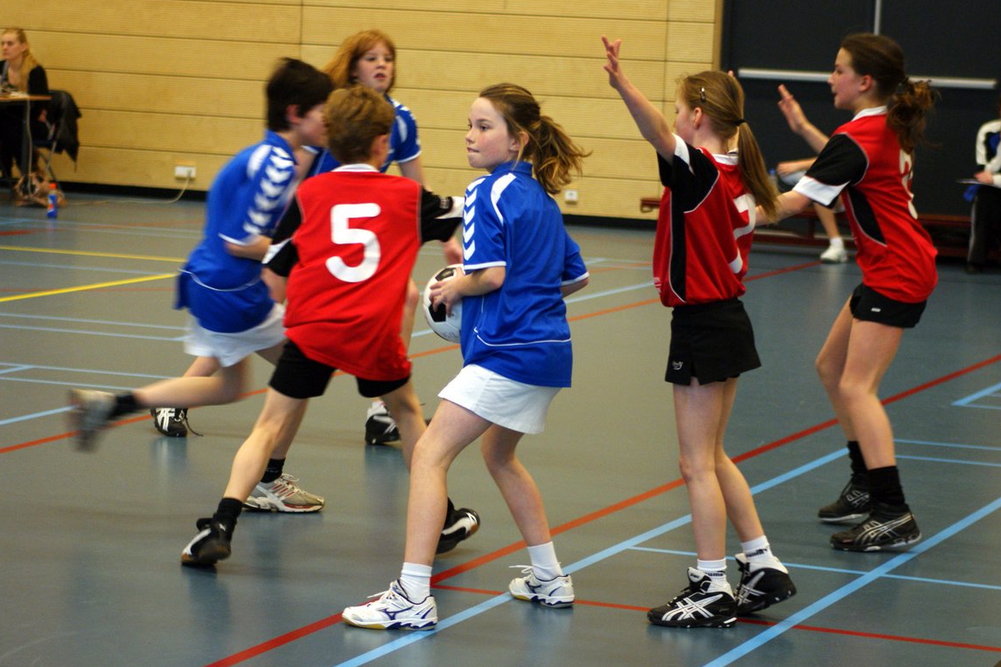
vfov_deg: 12.6
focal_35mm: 109
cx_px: 510
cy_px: 324
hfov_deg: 18.8
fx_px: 3031
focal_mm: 70
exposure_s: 1/125
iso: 400
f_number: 2.8
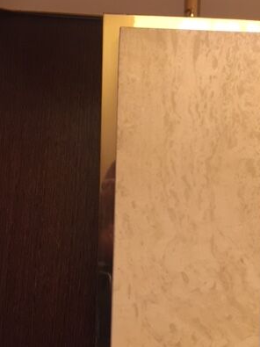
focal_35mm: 47
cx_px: 197
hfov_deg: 30.3
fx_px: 471
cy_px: 167
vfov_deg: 40.4
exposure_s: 1/8
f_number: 2.2
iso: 160
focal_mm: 4.15
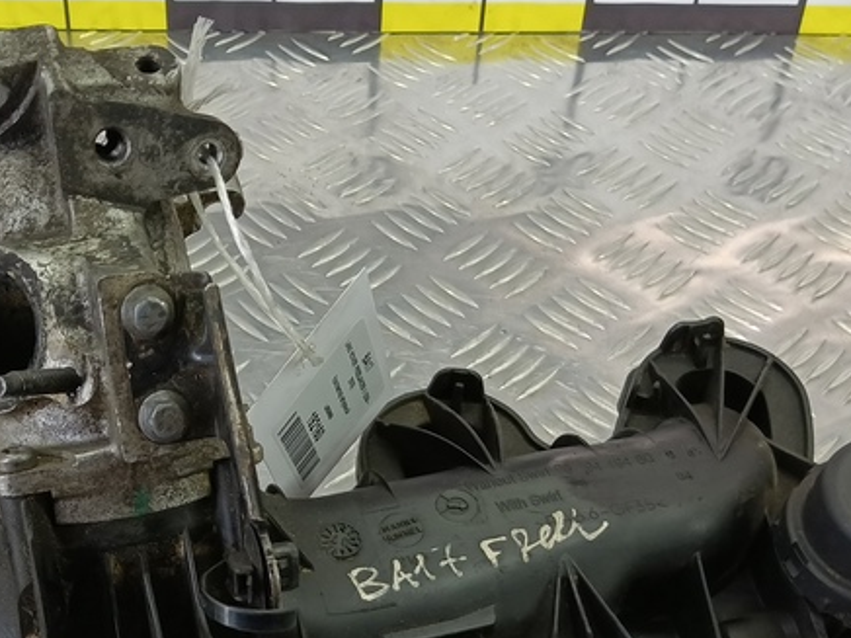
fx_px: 1328
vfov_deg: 26.0
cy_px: 595
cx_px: 254
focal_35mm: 54
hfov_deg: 35.0
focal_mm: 4.11
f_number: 1.6
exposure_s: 1/50
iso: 167
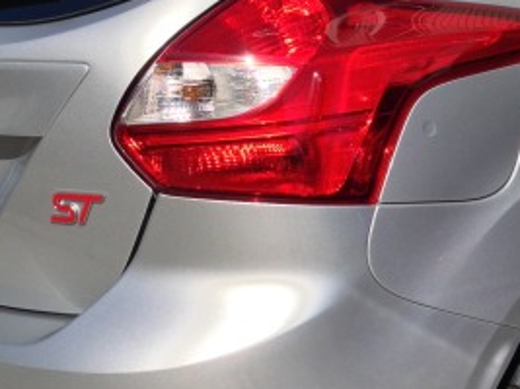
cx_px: 487
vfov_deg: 14.9
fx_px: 1487
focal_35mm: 99
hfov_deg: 19.4
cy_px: 156
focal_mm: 4.1
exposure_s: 1/1748
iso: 50
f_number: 2.4
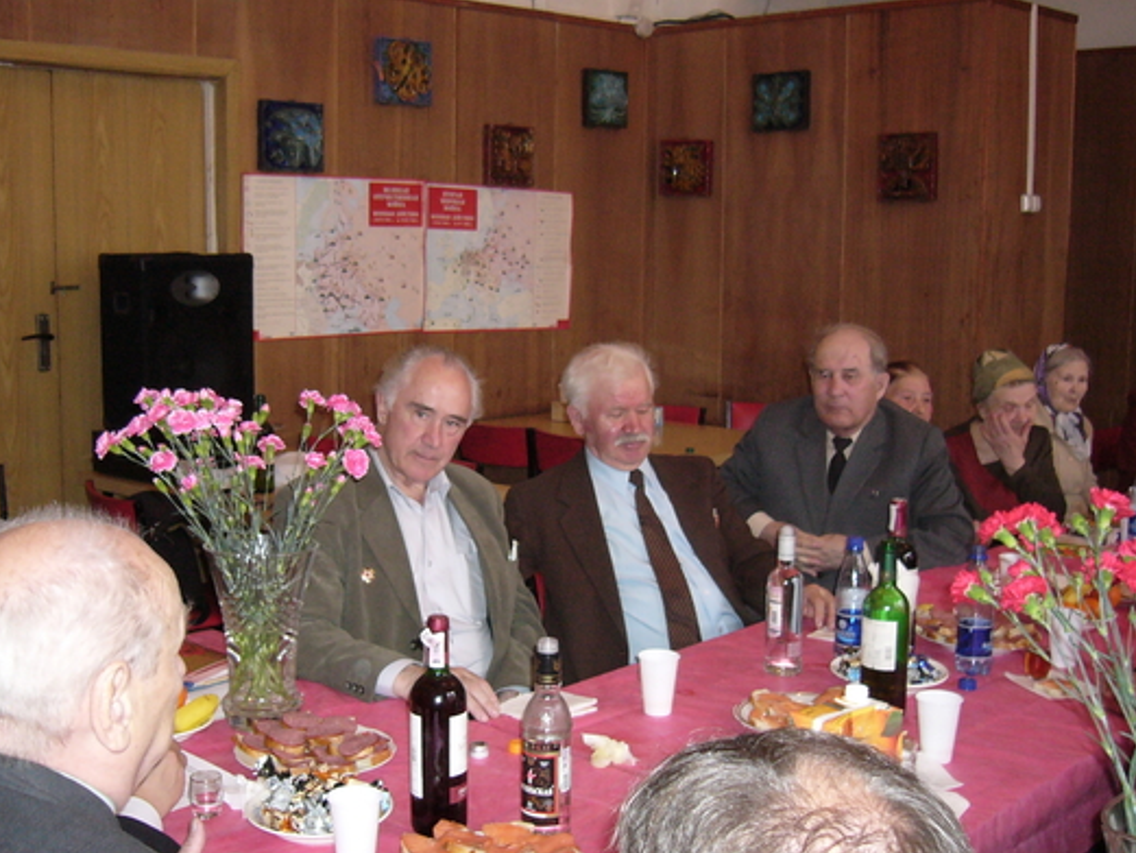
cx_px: 462
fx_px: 1411
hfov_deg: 43.7
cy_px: 408
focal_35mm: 43
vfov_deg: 33.6
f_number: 2.8
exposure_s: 1/60
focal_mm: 5.8
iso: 200
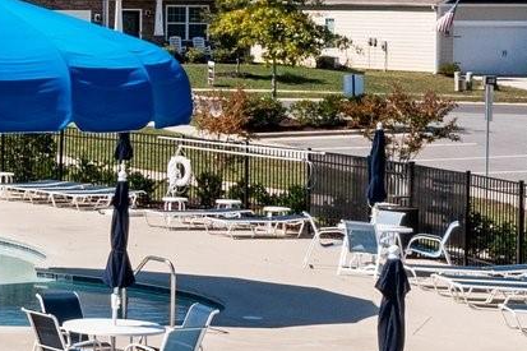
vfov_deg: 9.9
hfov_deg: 12.4
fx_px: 2034
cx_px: -628
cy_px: 154
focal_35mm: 139
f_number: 5.6
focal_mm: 10.26
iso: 100
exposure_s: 1/500
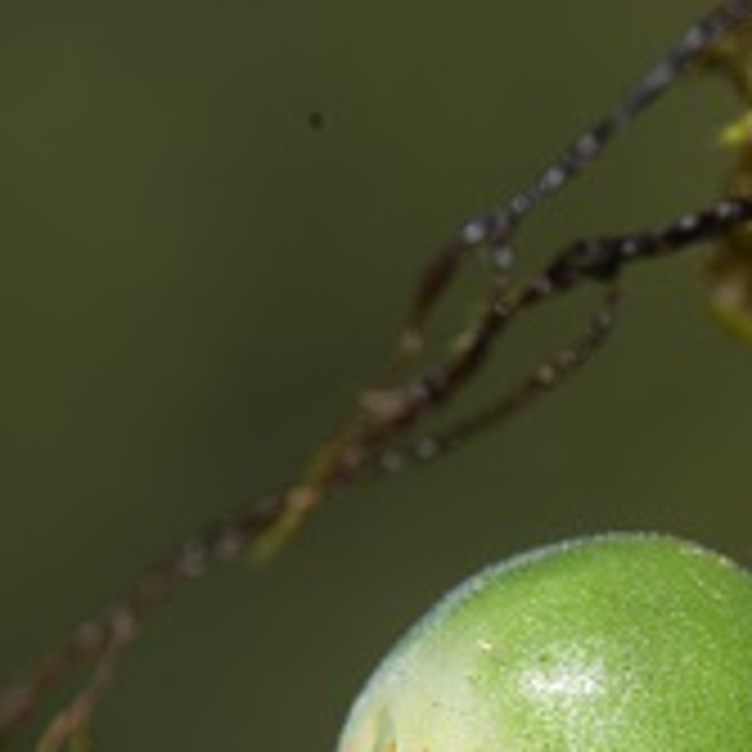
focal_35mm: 320
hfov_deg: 5.5
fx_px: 7865
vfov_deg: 5.5
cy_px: 761
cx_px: 874
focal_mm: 105
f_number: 16
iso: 100
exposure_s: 1/125
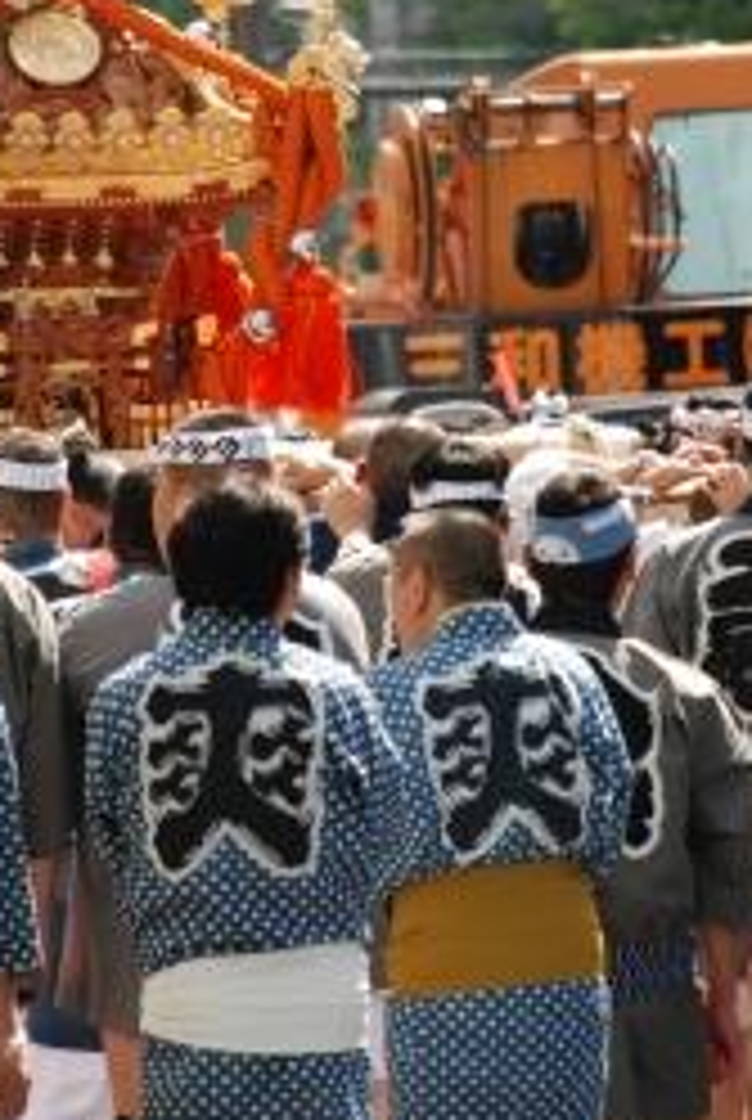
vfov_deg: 3.8
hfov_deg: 2.6
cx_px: 176
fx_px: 16817
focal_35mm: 539
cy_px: 396
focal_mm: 200
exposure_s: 1/500
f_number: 6.3
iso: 400
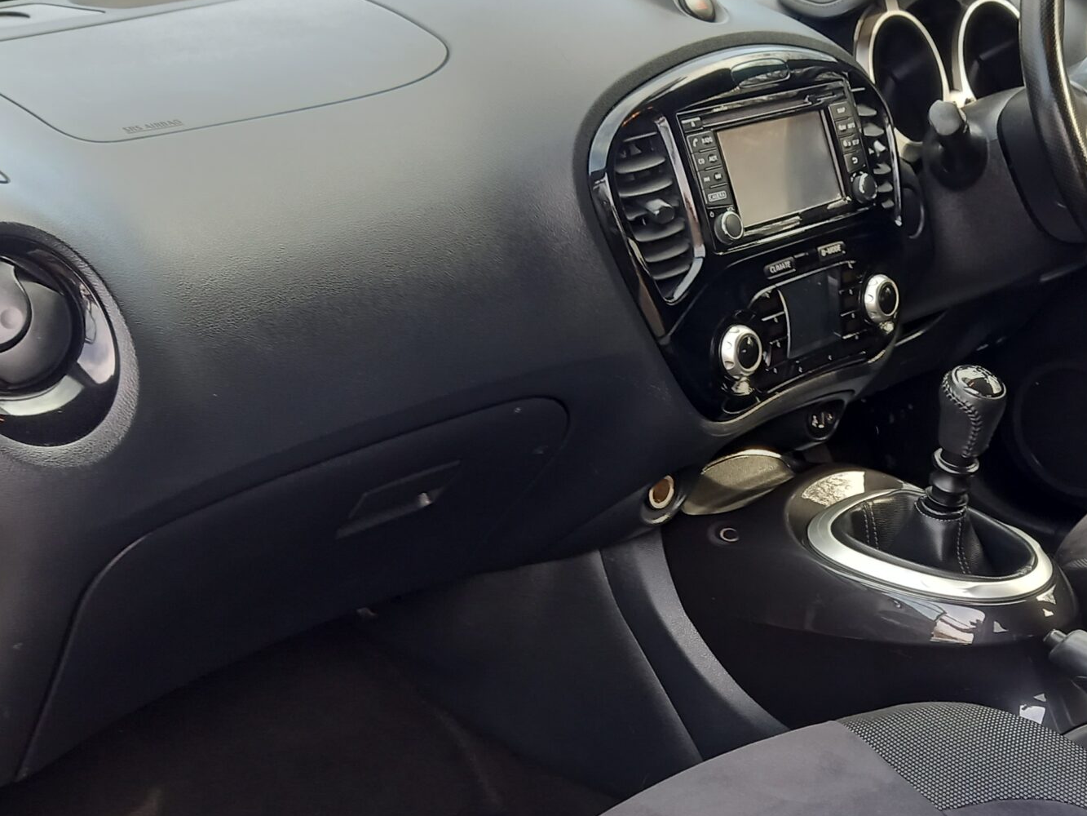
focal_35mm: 48
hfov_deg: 38.9
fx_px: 1507
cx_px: 783
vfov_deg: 30.1
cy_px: 518
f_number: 2
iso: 160
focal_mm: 4.6
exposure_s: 1/60
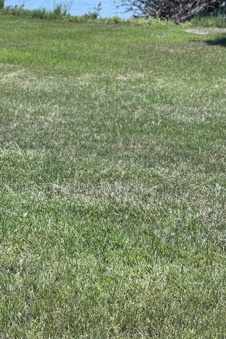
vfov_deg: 24.4
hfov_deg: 16.7
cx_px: 99
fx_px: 771
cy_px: 79
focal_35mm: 82
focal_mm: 6.76
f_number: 1.78
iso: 64
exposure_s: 1/4608
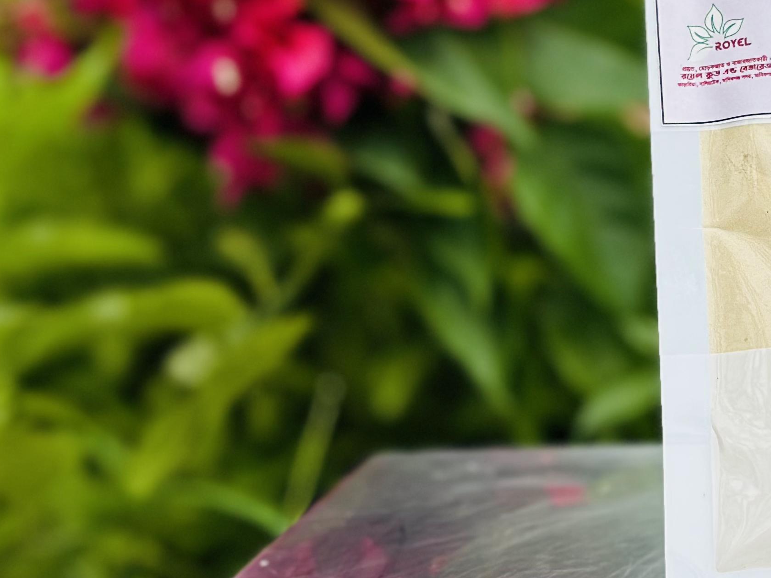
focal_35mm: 115
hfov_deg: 16.7
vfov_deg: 12.7
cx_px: 807
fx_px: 2561
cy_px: 25
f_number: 1.78
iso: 80
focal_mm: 6.86
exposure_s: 1/797
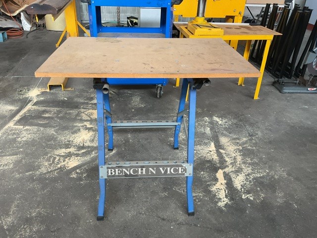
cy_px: 119
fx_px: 266
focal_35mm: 29
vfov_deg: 48.2
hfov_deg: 61.7
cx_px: 158
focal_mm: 3
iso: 125
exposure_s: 1/50
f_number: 1.8
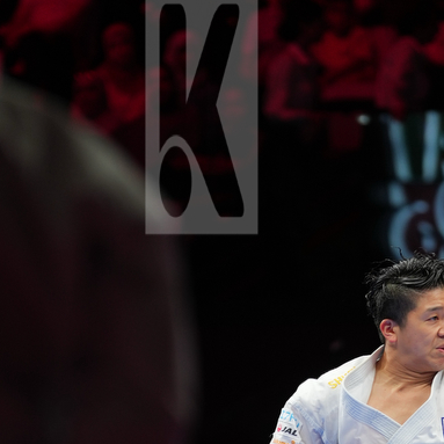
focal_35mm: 536
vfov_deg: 3.3
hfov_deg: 3.3
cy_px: 592
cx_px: 202
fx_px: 7778
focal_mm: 151
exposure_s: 1/500
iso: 250
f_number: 2.8
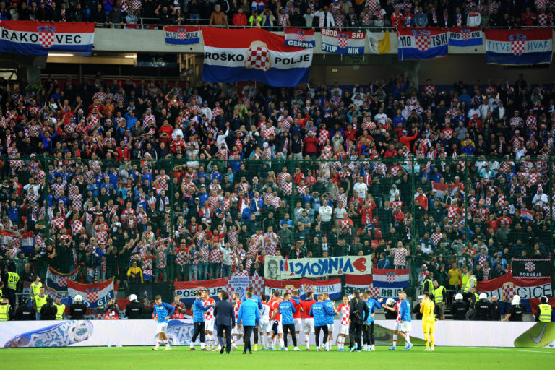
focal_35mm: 200
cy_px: 185
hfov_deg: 10.3
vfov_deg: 6.9
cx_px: 278
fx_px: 3083
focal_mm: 200
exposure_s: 1/320
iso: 1600
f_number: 3.2
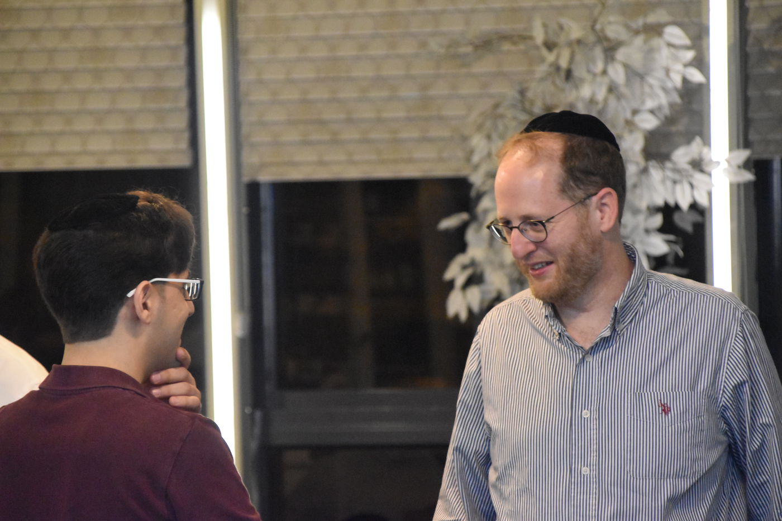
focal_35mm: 218
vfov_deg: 6.3
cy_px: 260
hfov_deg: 9.5
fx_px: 4724
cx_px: 391
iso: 9000
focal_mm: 145
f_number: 6
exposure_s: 1/125
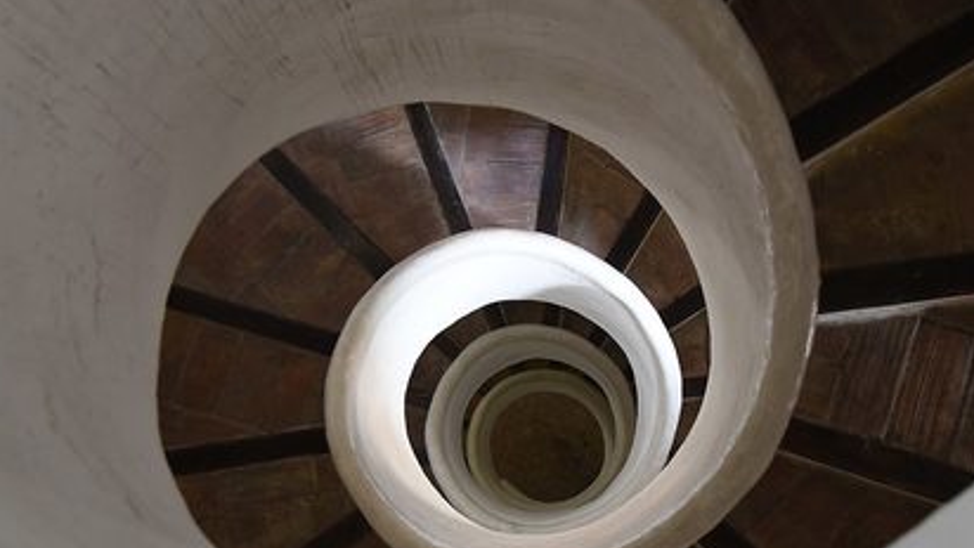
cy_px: 340
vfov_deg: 20.7
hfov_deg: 36.0
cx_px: 537
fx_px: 1498
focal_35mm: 58
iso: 2000
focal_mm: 38
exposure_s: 1/40
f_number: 5
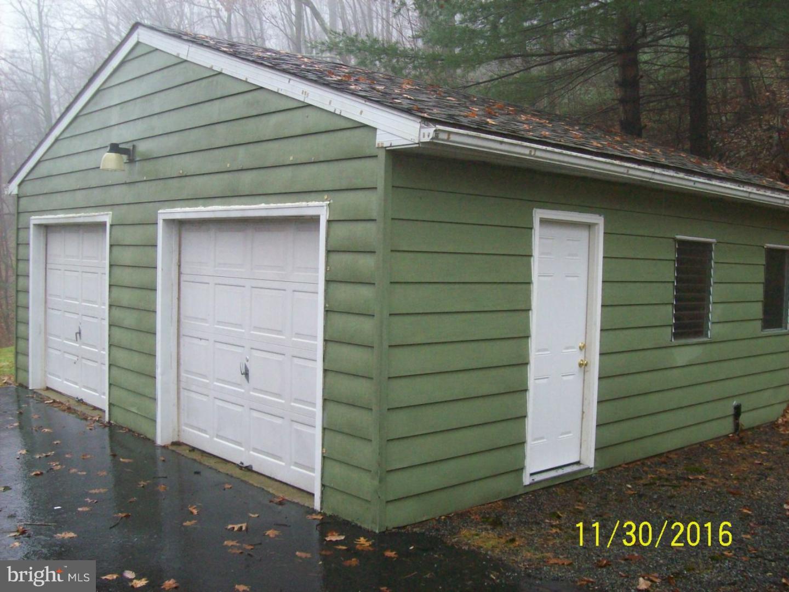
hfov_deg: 51.4
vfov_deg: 39.7
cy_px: 296
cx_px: 394
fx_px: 821
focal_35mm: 36
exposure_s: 1/126
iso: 200
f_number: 2.7
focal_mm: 6
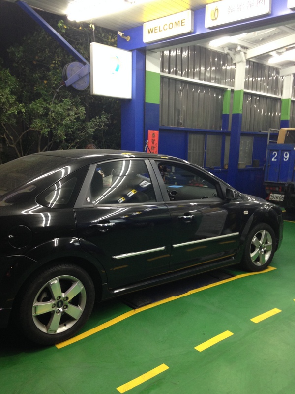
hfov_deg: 42.9
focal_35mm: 33
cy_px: 197
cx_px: 148
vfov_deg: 55.4
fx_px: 375
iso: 100
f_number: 2.4
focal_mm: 4.12
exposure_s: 1/20
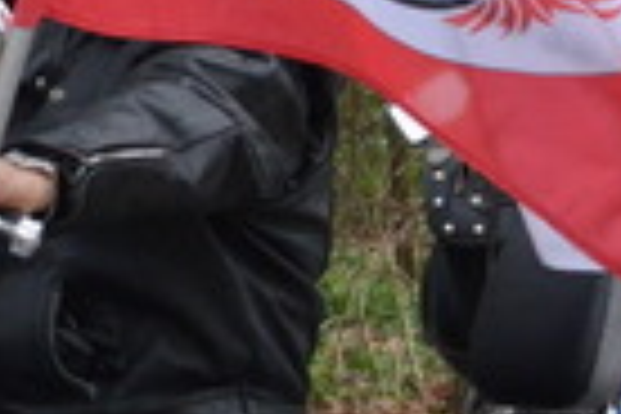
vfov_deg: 2.6
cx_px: -459
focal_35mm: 538
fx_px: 9280
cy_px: 342
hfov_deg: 3.8
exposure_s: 1/1000
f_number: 8
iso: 1600
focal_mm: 70
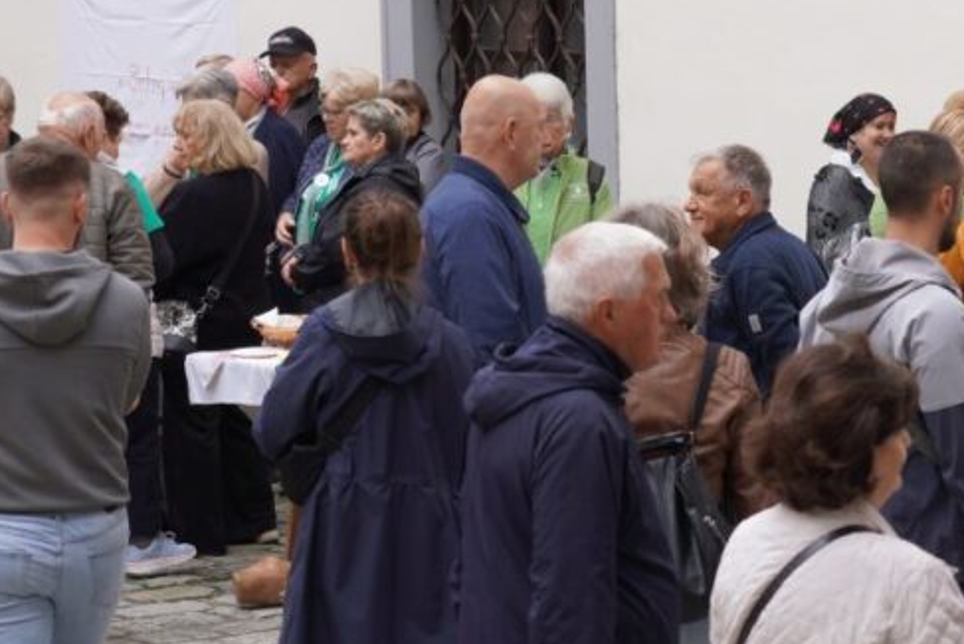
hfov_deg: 10.5
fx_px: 5196
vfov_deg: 7.1
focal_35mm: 194
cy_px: 345
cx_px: 922
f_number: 4
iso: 100
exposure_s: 1/160
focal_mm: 50
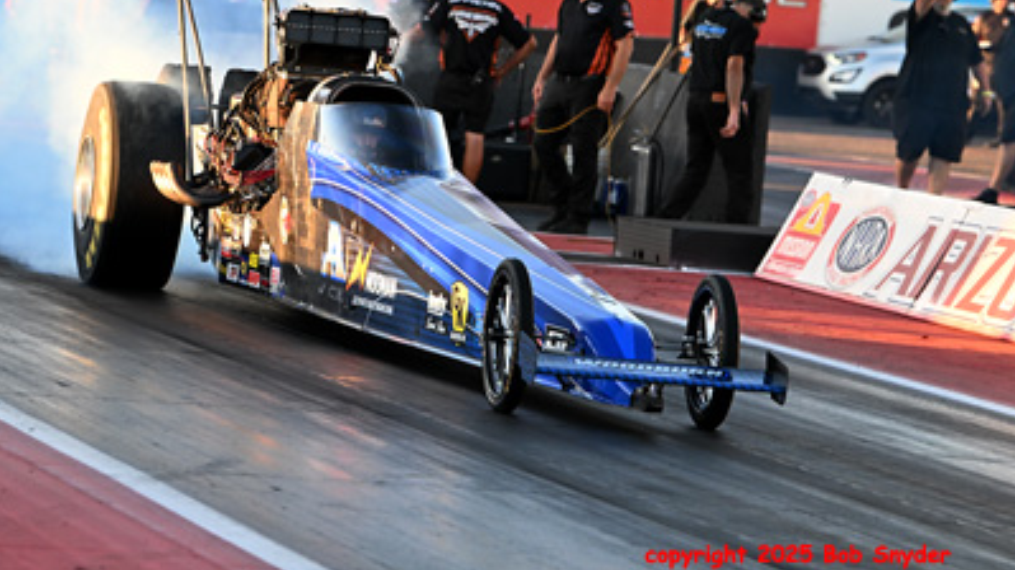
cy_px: 224
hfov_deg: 8.9
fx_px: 6537
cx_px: 410
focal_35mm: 243
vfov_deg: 5.0
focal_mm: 185
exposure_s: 1/1250
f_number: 5.6
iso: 2800
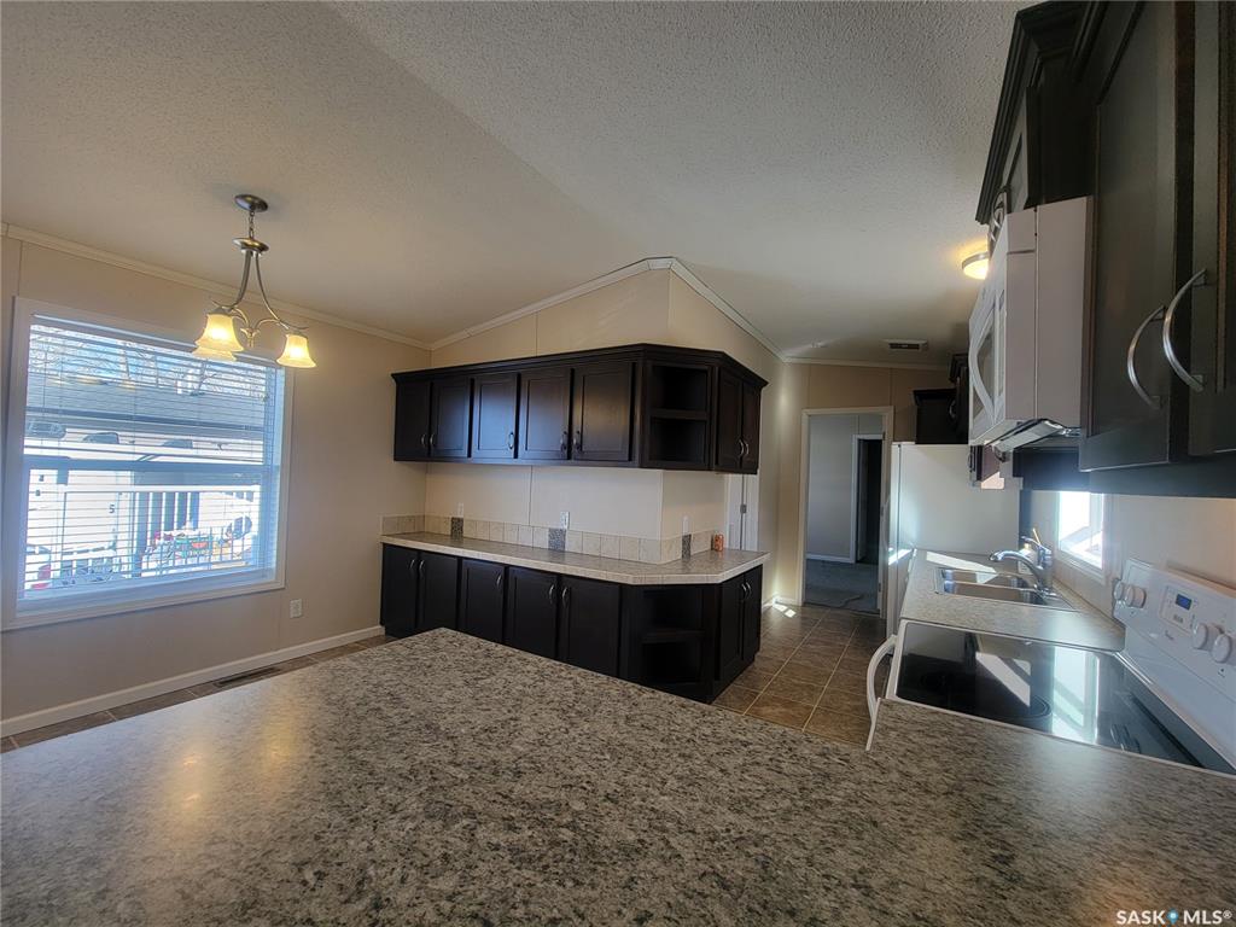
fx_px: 464
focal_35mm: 13
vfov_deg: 89.9
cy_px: 464
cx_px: 618
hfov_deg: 106.2
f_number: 2.2
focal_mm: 2.2
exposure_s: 1/60
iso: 50
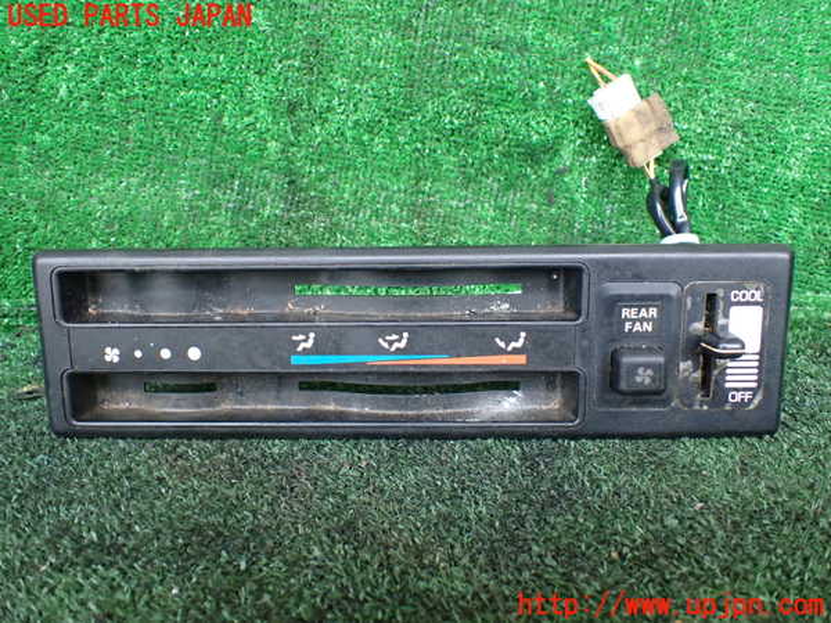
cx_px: 416
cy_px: 312
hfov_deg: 60.0
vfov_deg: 46.8
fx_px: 720
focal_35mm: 30
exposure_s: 1/40
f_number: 2.3
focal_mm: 5.4
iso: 800
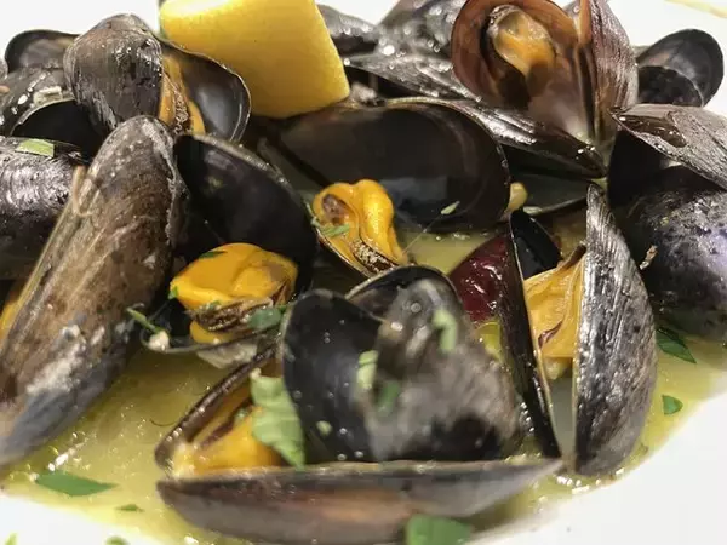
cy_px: 272
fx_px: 546
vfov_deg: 53.1
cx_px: 364
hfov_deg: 67.3
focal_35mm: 26
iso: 500
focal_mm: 4.2
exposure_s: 1/30
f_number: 1.6
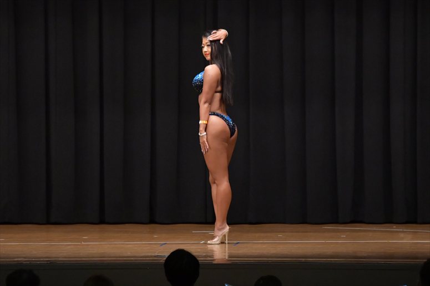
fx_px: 2412
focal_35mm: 202
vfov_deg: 6.8
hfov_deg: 10.2
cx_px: 215
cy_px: 143
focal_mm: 135
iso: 6400
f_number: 5.6
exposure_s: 1/400
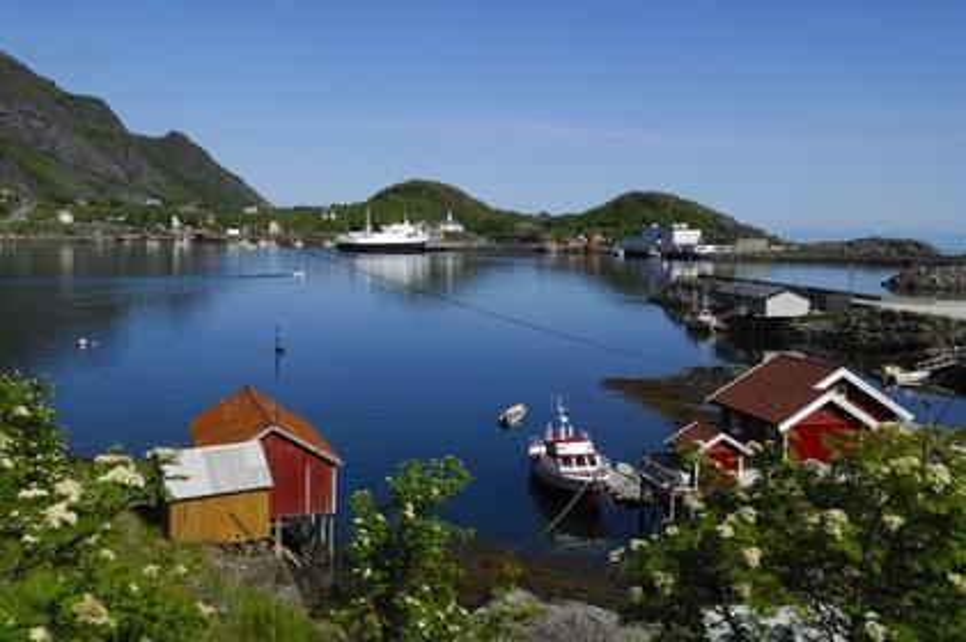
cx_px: 483
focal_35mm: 33
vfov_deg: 39.9
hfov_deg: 57.3
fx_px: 885
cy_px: 321
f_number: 14
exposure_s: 1/125
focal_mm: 22
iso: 100
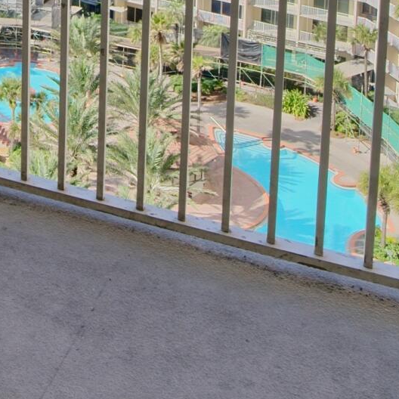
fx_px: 756
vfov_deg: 23.7
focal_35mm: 58
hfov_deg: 26.6
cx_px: -66
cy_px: -193
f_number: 8
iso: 100
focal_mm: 12
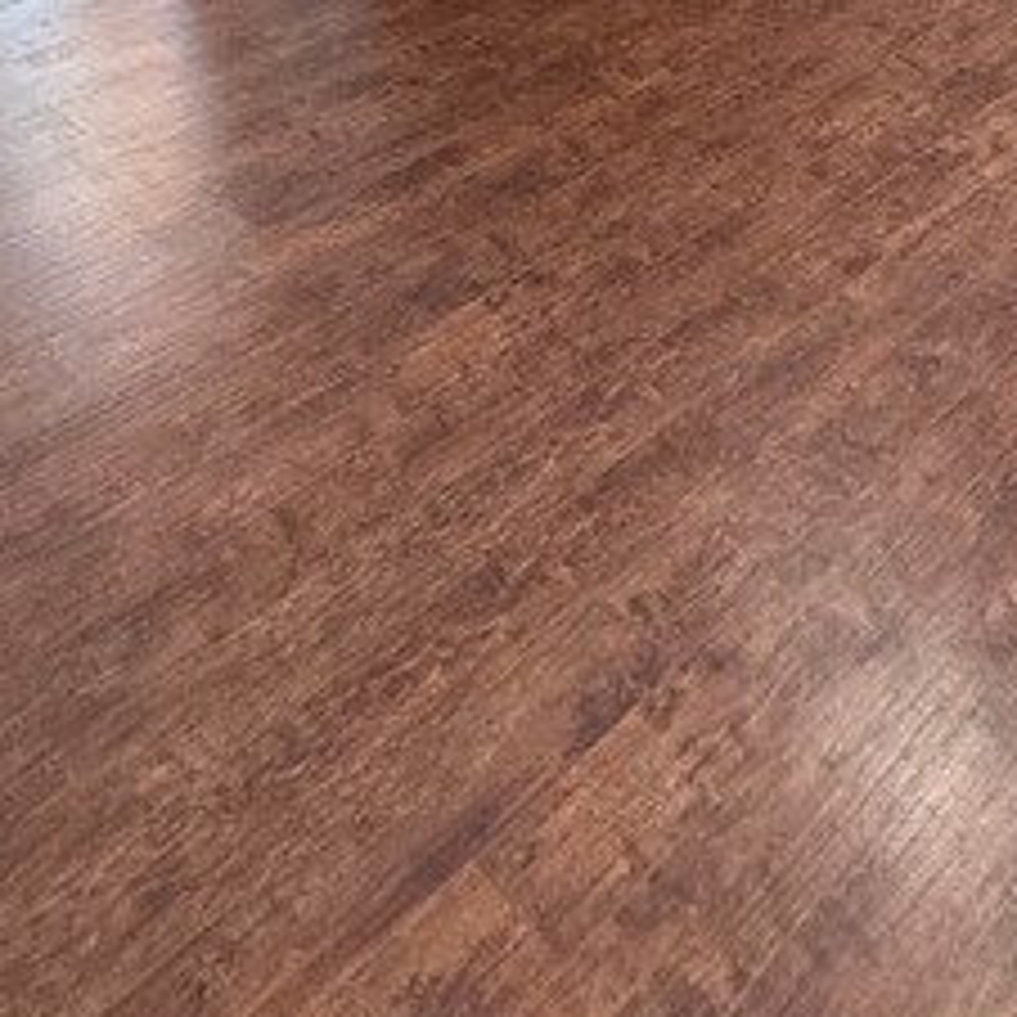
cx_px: 567
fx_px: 1396
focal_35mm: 42
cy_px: -432
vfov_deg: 28.9
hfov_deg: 40.0
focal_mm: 2.22
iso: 320
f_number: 2.2
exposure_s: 1/120
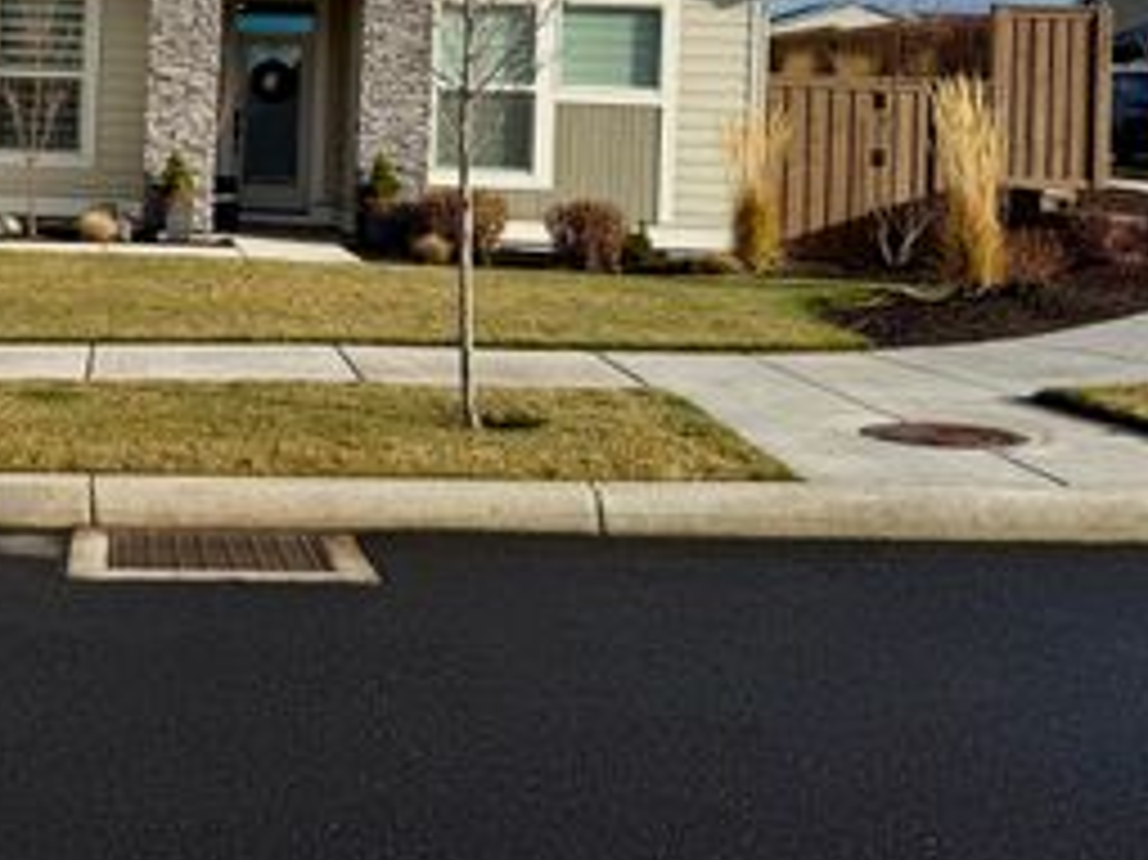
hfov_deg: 37.0
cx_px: 45
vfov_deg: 29.6
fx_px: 1558
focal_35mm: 47
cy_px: 83
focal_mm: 6.76
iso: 80
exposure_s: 1/5814
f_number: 1.78
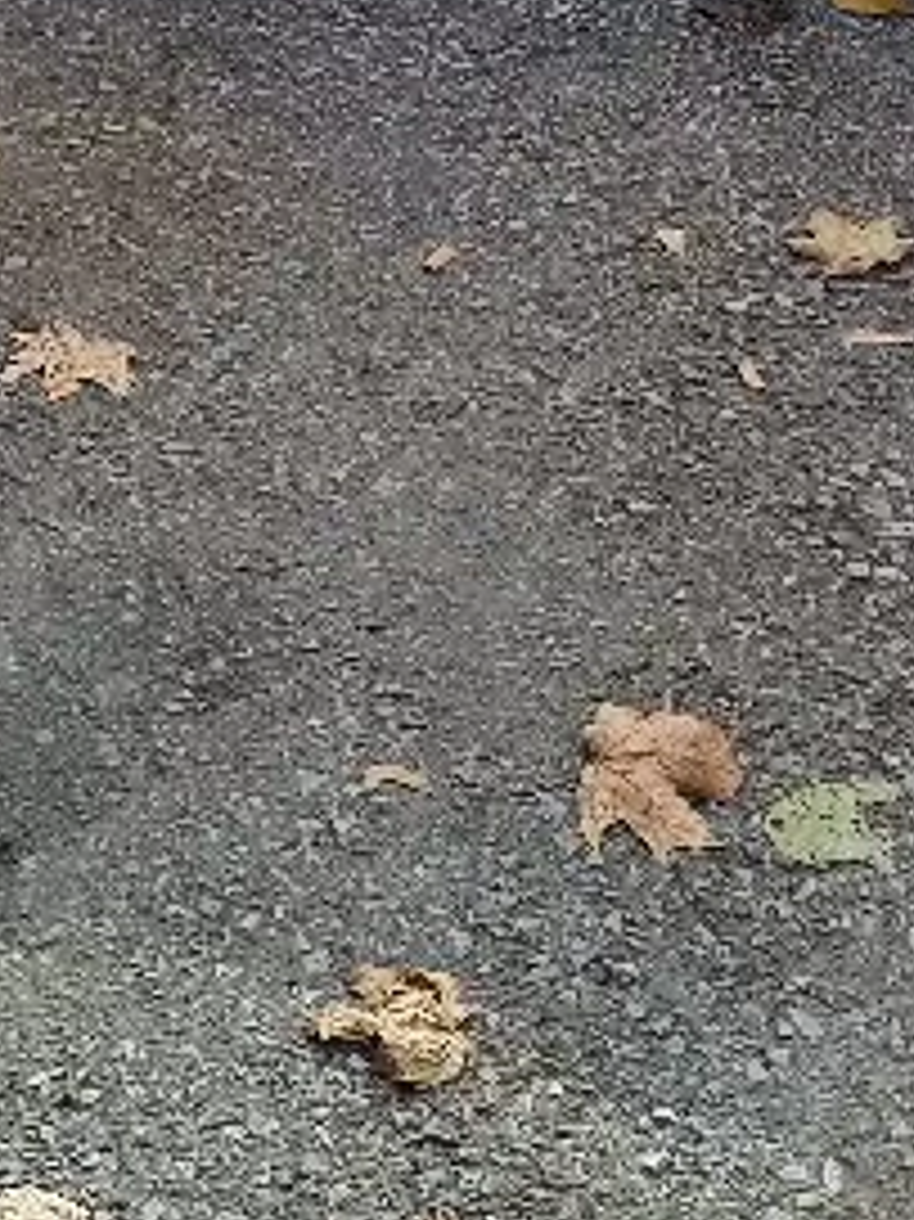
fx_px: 4158
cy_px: -524
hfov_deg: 12.5
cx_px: 549
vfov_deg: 15.6
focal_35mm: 118
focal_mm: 5.59
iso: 51
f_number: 1.88
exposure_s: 1/417
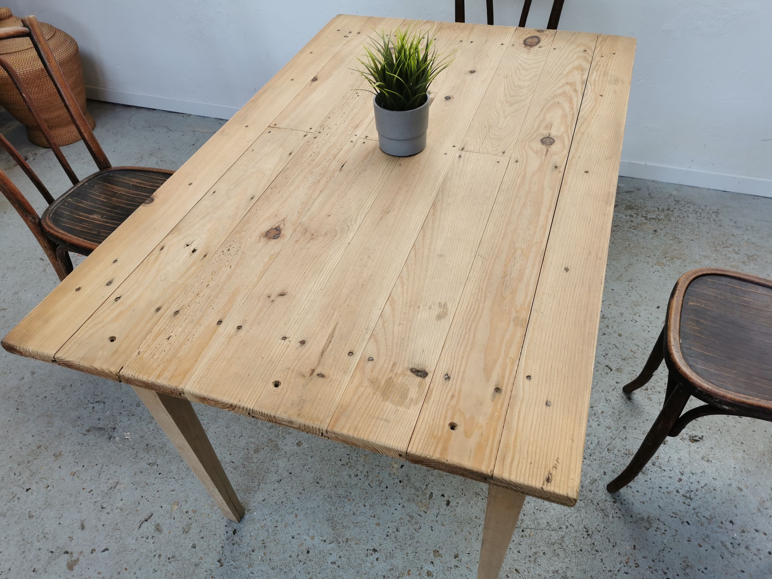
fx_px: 602
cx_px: 386
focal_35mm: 27
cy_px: 290
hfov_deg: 65.3
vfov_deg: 51.4
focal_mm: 5.58
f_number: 1.8
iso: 50
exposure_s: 1/175
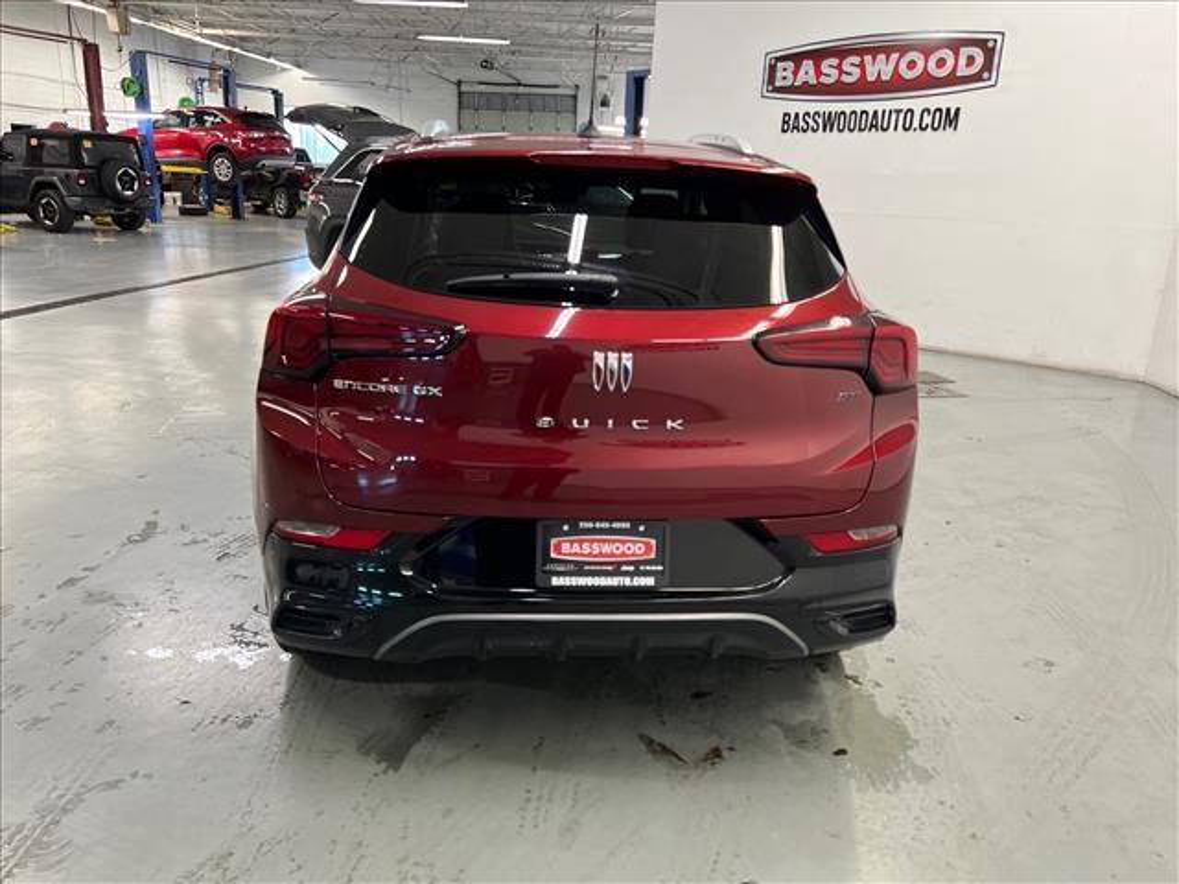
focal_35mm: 26
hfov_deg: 67.3
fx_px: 886
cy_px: 442
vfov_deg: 53.1
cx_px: 590
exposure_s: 1/60
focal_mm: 5.7
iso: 80
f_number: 1.5
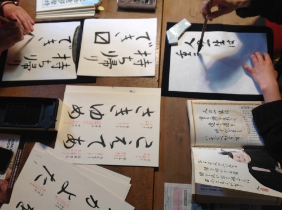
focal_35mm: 35
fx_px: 285
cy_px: 105
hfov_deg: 52.7
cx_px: 141
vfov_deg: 40.6
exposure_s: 1/15
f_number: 2.4
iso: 50
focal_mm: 4.28
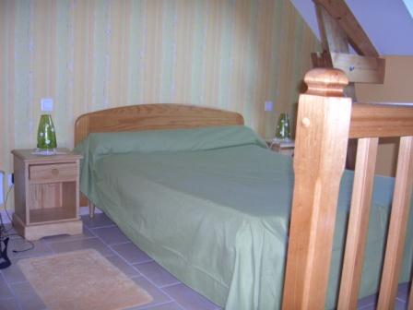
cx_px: 206
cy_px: 155
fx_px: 465
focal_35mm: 39
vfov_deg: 36.8
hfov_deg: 47.9
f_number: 2.8
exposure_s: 1/60
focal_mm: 8
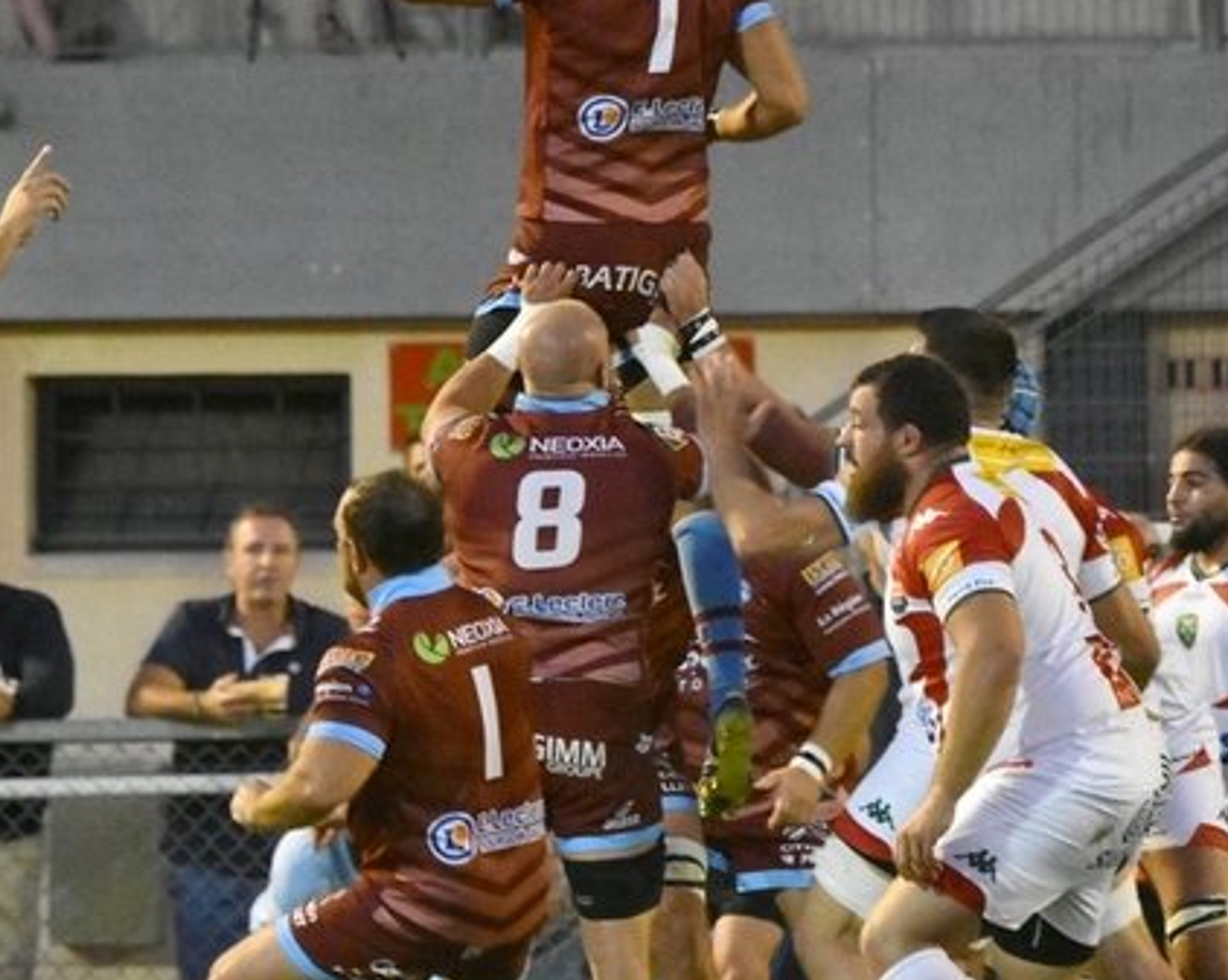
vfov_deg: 1.8
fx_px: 31016
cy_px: 573
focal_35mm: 854
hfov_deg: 2.3
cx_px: 489
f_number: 5.6
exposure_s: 1/500
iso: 6400
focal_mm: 320
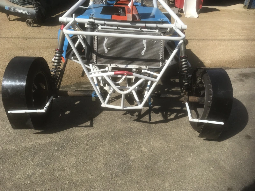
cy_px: 96
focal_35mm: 28
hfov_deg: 63.4
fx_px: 206
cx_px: 128
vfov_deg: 49.7
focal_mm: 3.99
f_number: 1.8
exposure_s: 1/2817
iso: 20
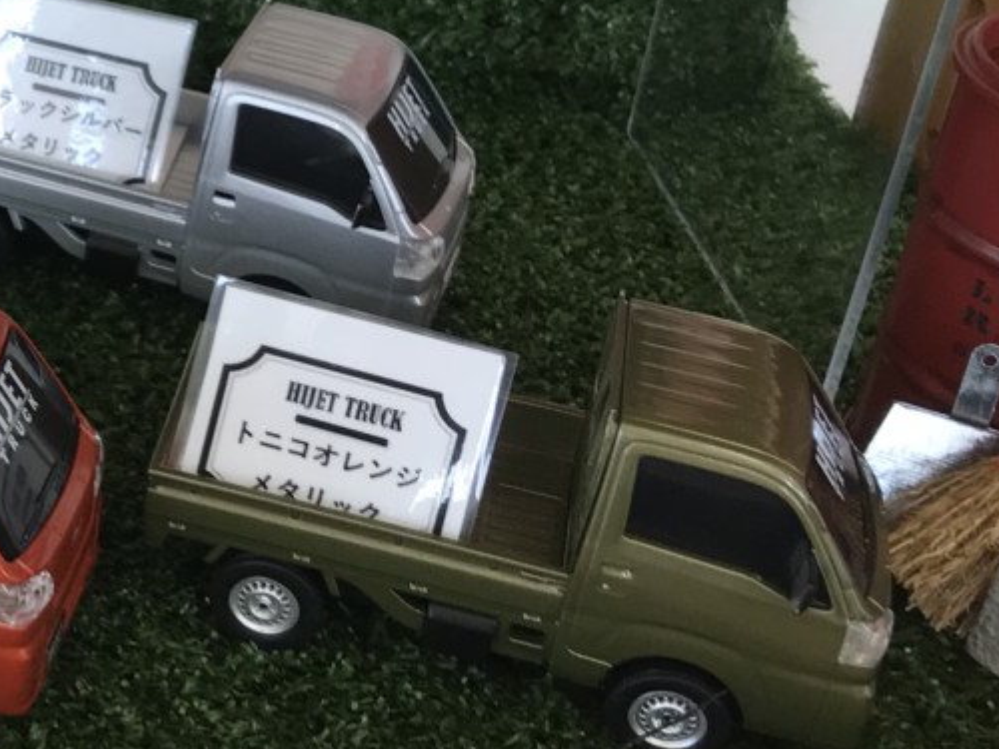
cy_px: 137
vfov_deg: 17.4
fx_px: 2424
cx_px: -342
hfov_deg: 20.9
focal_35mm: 84
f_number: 1.8
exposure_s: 1/100
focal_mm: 3.99
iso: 32
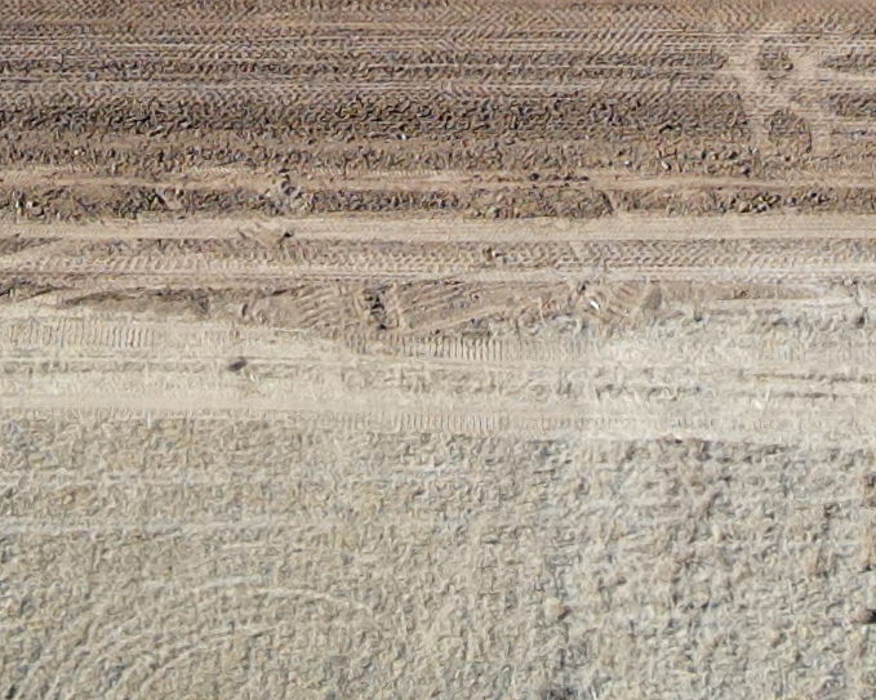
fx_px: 3577
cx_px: 444
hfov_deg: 14.0
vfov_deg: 10.3
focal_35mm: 138
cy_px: -728
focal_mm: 4.5
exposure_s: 1/320
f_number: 2.8
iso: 100
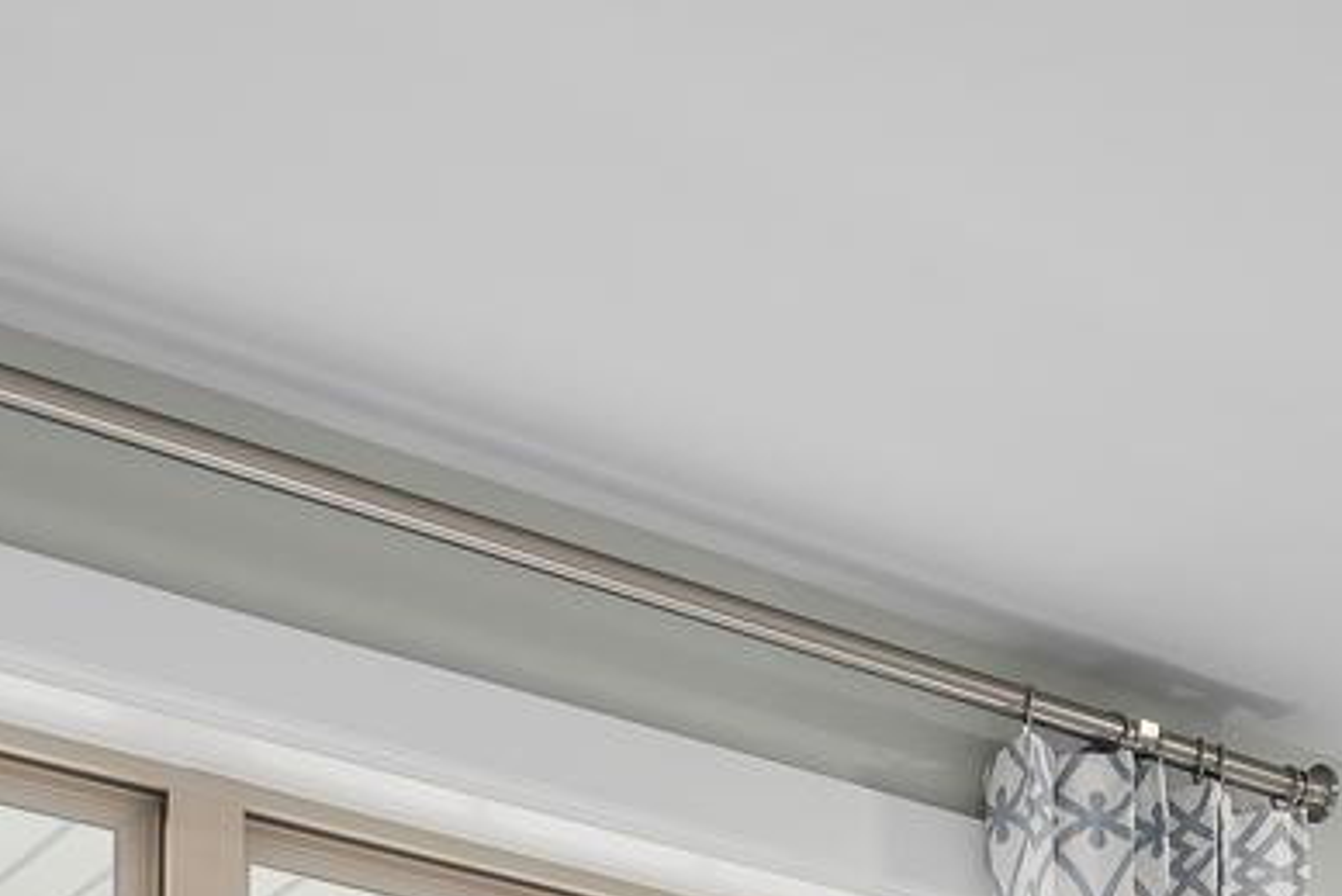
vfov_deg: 11.5
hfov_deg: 20.7
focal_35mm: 95
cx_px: 1380
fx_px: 3543
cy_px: 2252
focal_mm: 18
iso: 200
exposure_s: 1/200
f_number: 8
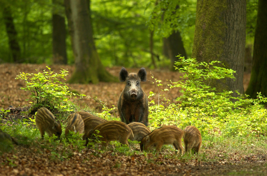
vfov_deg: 3.0
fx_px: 3329
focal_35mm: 450
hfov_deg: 4.6
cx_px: 134
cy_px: 88
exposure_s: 1/30
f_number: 4
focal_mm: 300
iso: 200
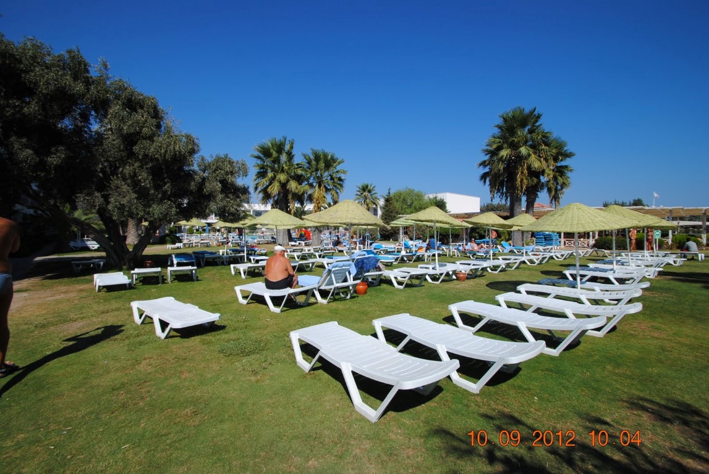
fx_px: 296
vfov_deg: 77.5
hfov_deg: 100.3
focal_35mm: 15
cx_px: 354
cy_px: 237
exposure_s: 1/320
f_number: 9
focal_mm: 10
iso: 100
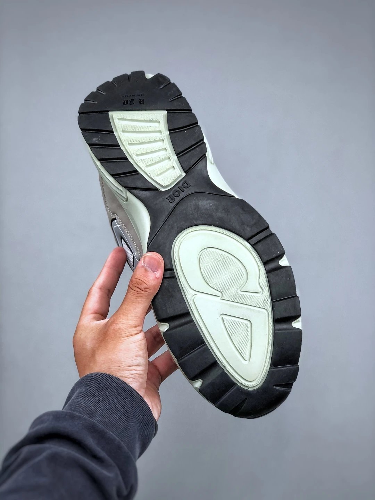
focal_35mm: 57
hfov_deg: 25.7
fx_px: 823
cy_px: 250
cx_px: 188
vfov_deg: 33.8
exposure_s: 1/50
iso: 25
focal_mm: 6.6
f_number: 2.8
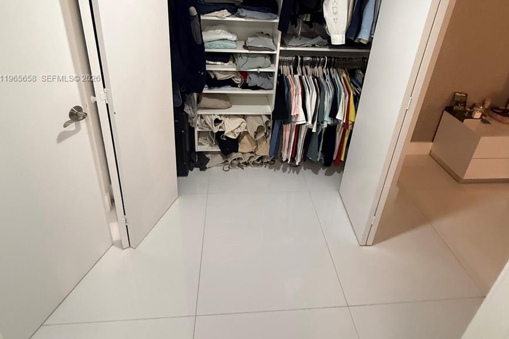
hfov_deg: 84.0
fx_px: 283
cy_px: 79
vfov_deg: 58.2
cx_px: 254
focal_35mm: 20
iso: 640
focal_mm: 2.22
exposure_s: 1/60
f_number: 2.2
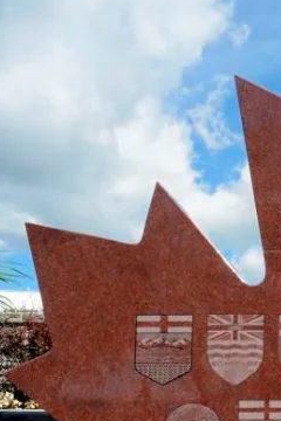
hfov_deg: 9.3
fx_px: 1698
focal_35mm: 145
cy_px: 339
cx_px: 392
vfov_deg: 14.1
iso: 100
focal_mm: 55
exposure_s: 1/200
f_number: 8
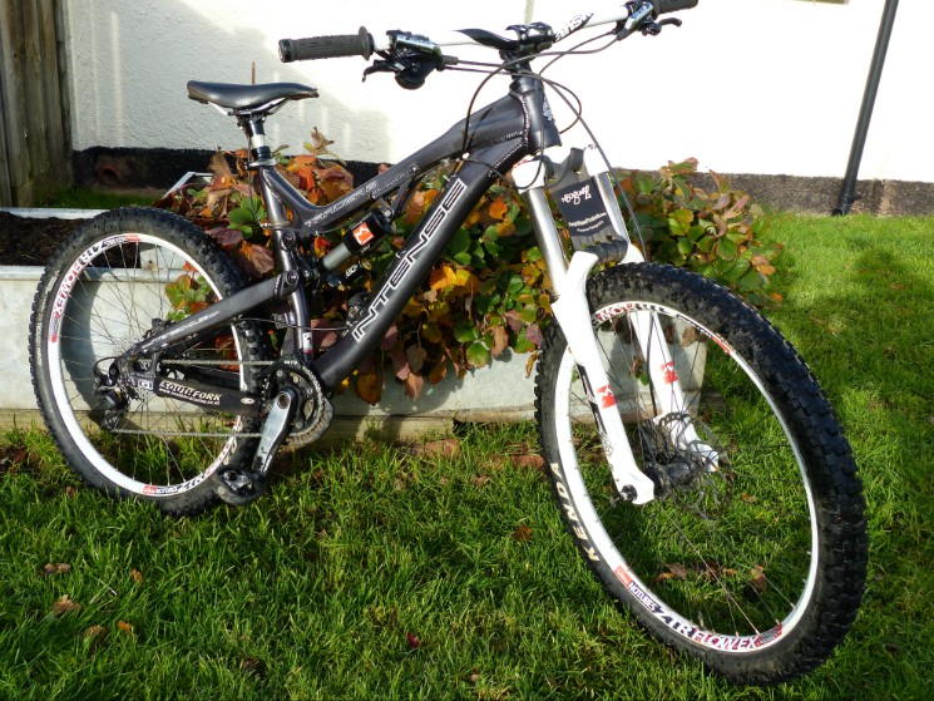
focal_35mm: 33
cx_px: 467
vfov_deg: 43.0
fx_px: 891
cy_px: 350
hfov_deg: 55.3
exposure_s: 1/400
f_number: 4
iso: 100
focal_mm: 5.9
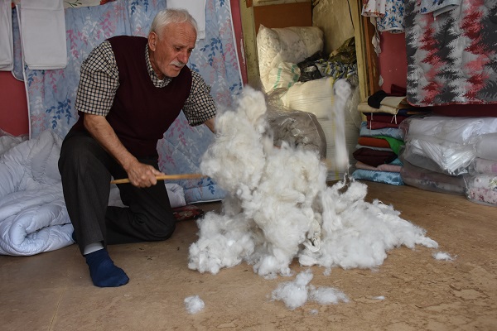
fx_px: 476
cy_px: 166
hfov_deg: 55.1
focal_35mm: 34
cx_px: 248
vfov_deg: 38.4
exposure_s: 1/125
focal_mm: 23
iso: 800
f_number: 5.6
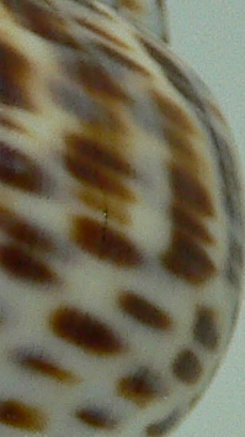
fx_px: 2507
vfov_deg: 9.9
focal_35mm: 217
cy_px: 310
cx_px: -182
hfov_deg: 5.5
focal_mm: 4.6
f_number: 2.8
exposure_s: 1/60
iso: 100
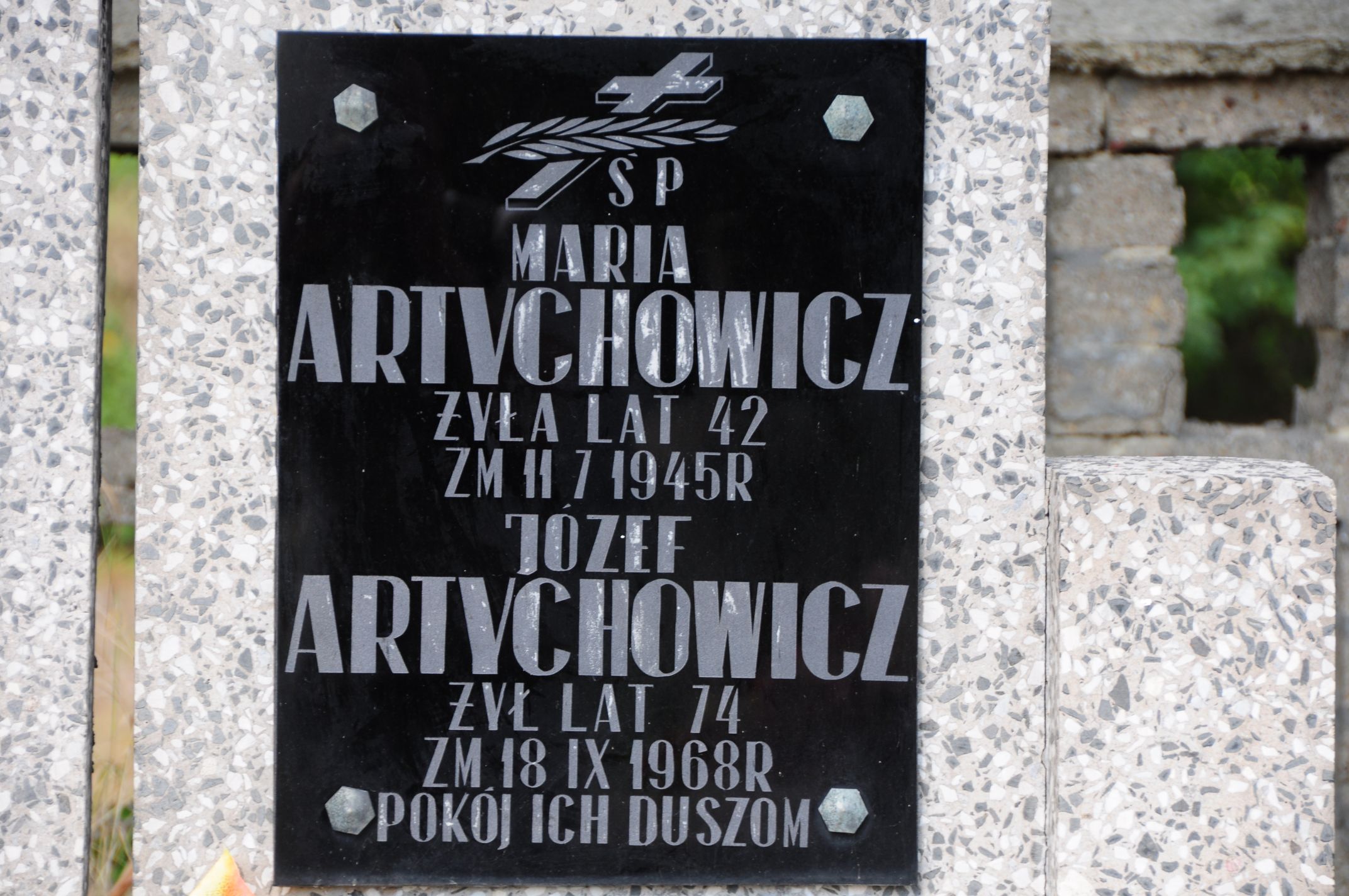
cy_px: 448
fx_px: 6288
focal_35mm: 168
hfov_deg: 12.2
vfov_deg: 8.2
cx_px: 674
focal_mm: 112
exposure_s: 1/100
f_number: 7.1
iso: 200
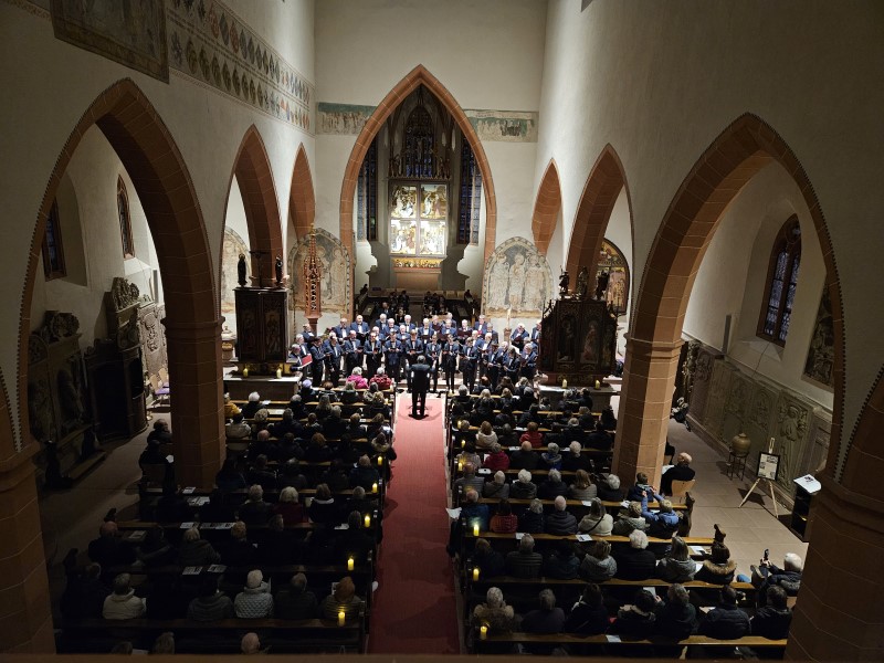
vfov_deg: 58.9
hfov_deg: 73.9
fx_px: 587
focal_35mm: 23
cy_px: 332
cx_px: 442
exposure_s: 1/25
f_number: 1.8
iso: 640
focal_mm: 5.4
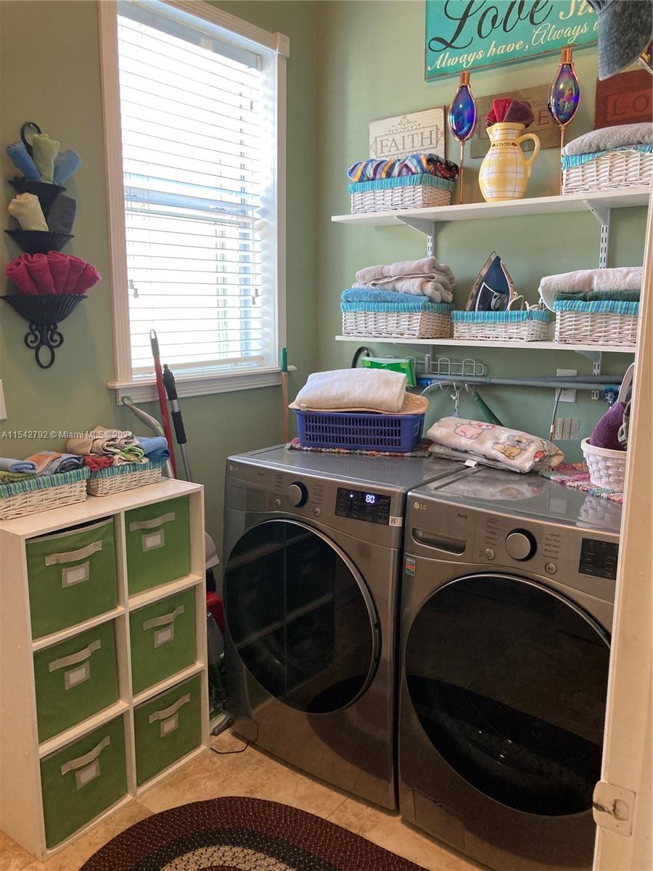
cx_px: 326
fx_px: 704
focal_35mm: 28
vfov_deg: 63.4
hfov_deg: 49.7
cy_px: 436
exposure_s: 1/60
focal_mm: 3.99
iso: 125
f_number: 1.8
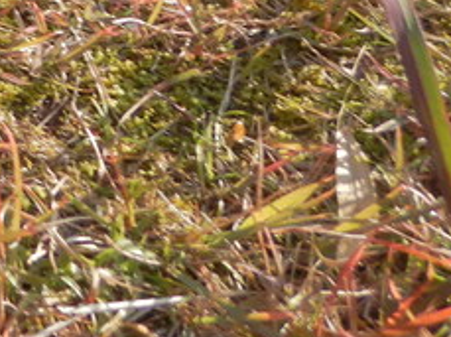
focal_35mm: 105
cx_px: -500
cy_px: -272
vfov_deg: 12.8
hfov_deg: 14.7
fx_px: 1366
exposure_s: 1/800
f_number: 2.8
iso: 125
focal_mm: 4.3
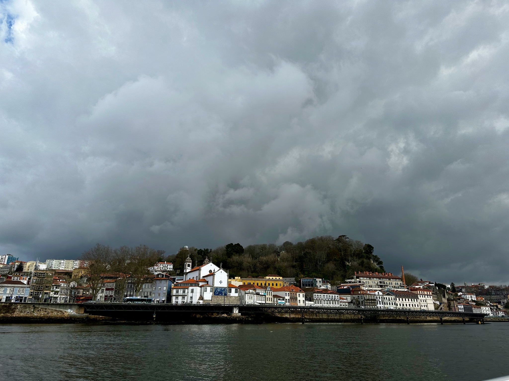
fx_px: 353
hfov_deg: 71.6
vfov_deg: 56.8
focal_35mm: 24
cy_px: 190
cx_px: 254
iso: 80
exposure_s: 1/4545
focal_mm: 6.86
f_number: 1.78
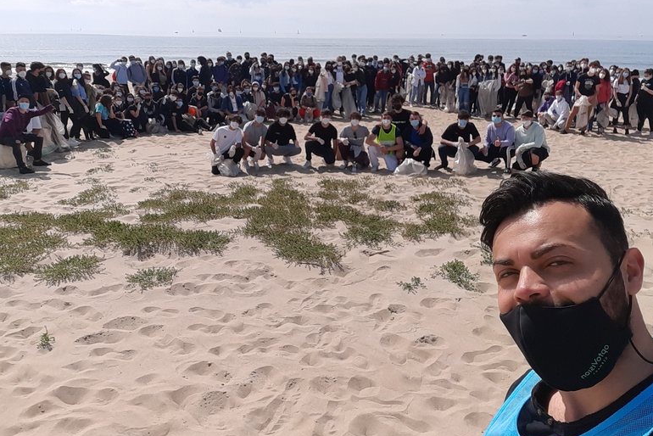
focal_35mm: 27
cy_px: 198
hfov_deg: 67.3
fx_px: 490
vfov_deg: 47.9
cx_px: 338
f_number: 2
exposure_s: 1/4202
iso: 64
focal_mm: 3.4
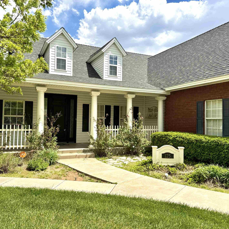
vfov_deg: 55.6
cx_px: 109
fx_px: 217
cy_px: 116
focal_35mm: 29
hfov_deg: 55.6
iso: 80
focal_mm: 6.86
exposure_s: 1/4950
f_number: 1.78
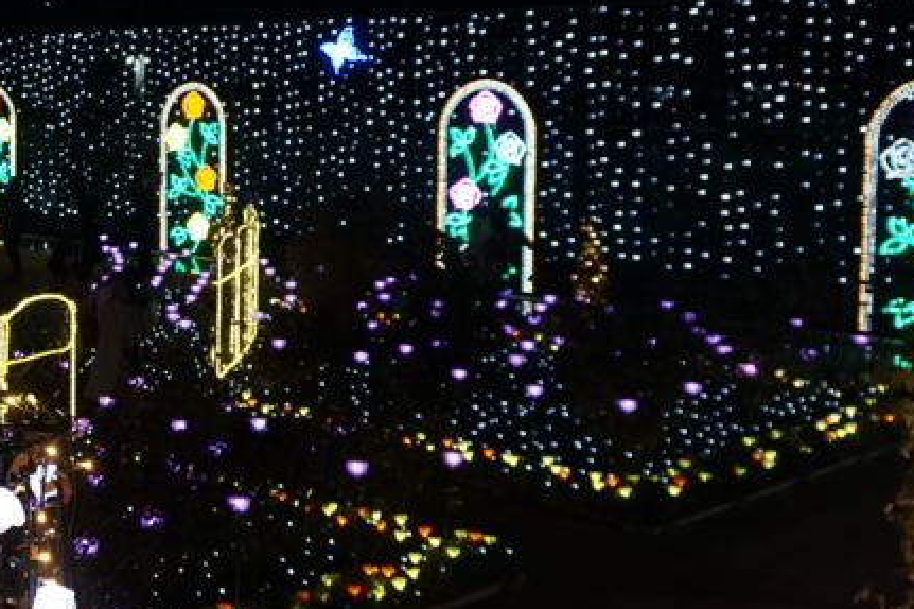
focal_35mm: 57
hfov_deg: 32.0
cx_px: -21
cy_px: 189
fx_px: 1447
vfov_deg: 23.6
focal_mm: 16
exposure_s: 1/60
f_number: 4
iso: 1600
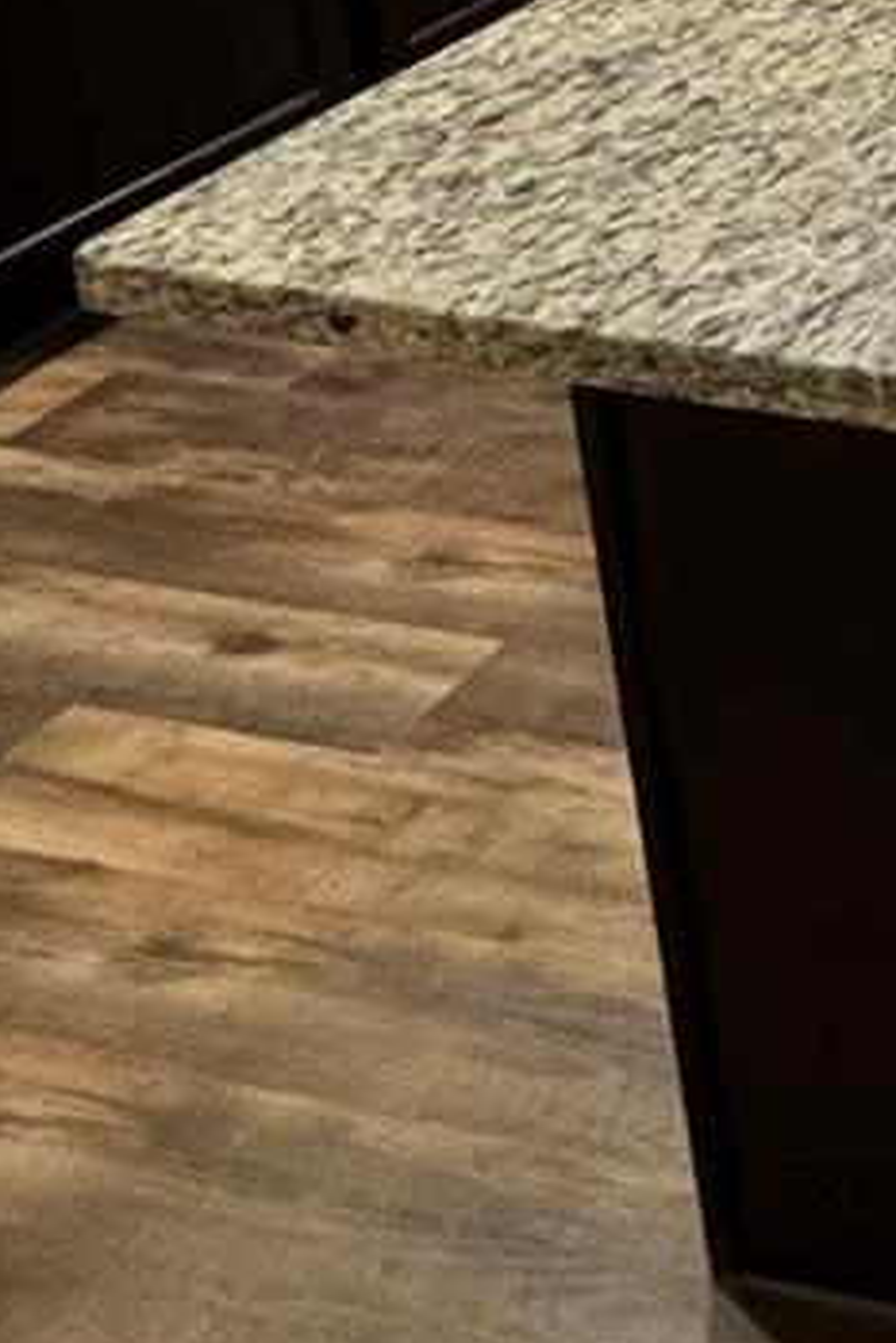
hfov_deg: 16.1
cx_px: 1827
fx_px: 2387
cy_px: -393
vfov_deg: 26.7
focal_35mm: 64
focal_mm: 2.22
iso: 640
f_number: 2.2
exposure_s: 1/60
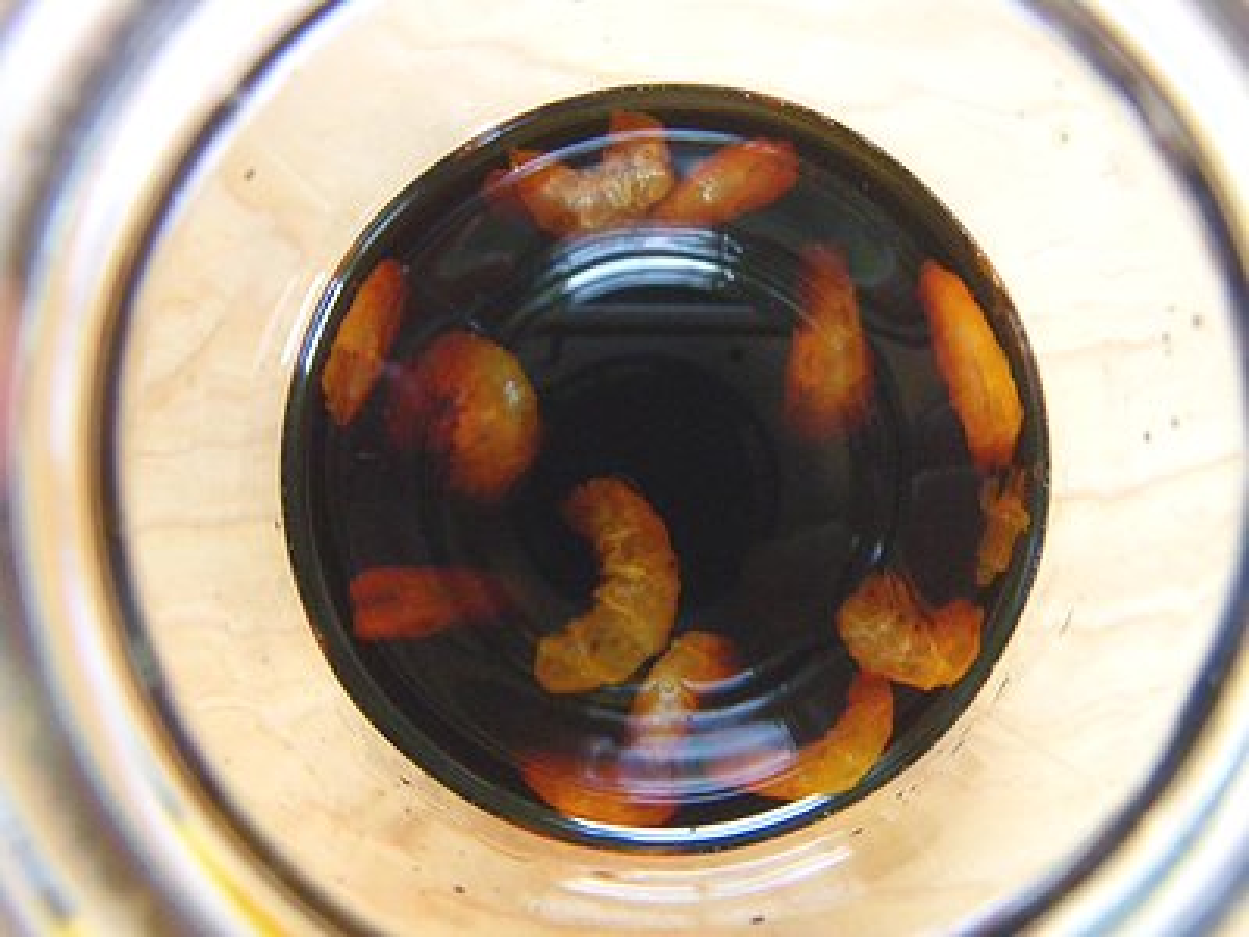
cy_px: 468
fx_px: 1227
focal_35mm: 34
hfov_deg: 54.0
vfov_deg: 41.8
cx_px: 624
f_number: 3.8
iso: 800
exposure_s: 1/50
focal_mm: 6.1
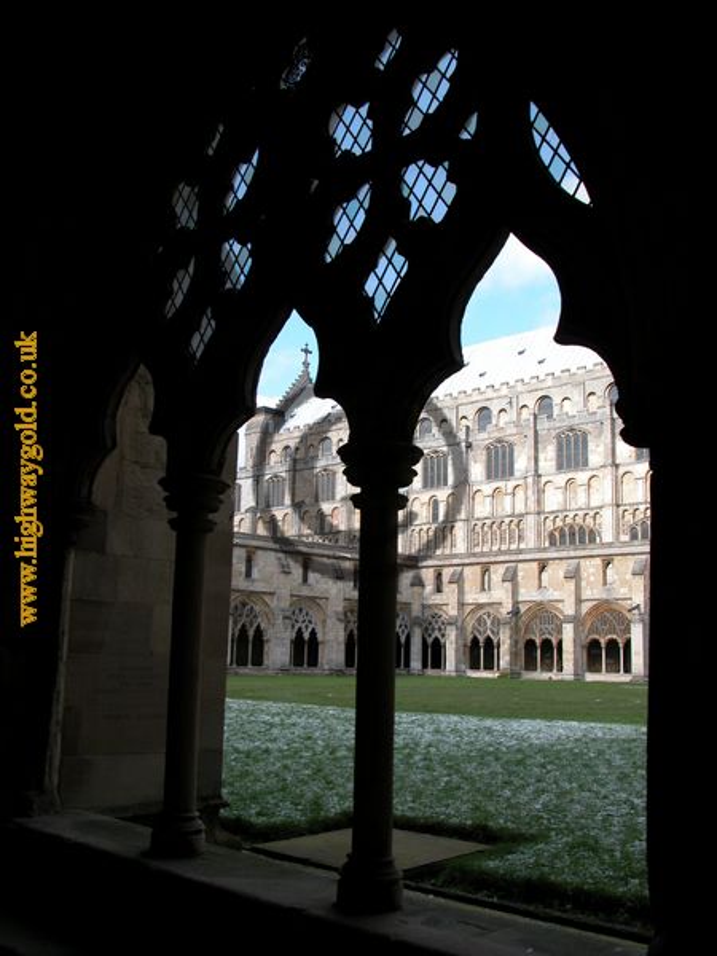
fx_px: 967
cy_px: 478
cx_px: 358
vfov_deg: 52.6
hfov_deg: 40.7
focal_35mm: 35
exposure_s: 1/213
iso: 100
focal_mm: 8.9
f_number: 5
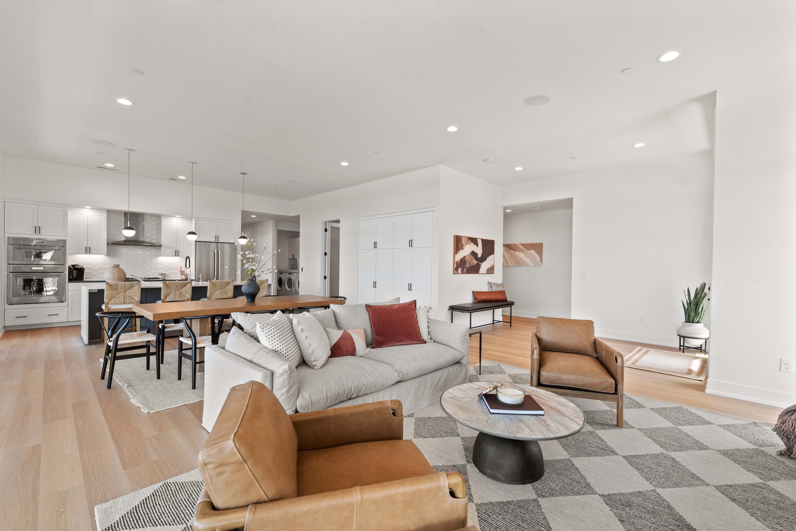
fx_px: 332
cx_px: 398
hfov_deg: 100.4
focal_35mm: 15
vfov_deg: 77.4
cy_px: 266
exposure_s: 1/40
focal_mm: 15
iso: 200
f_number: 8
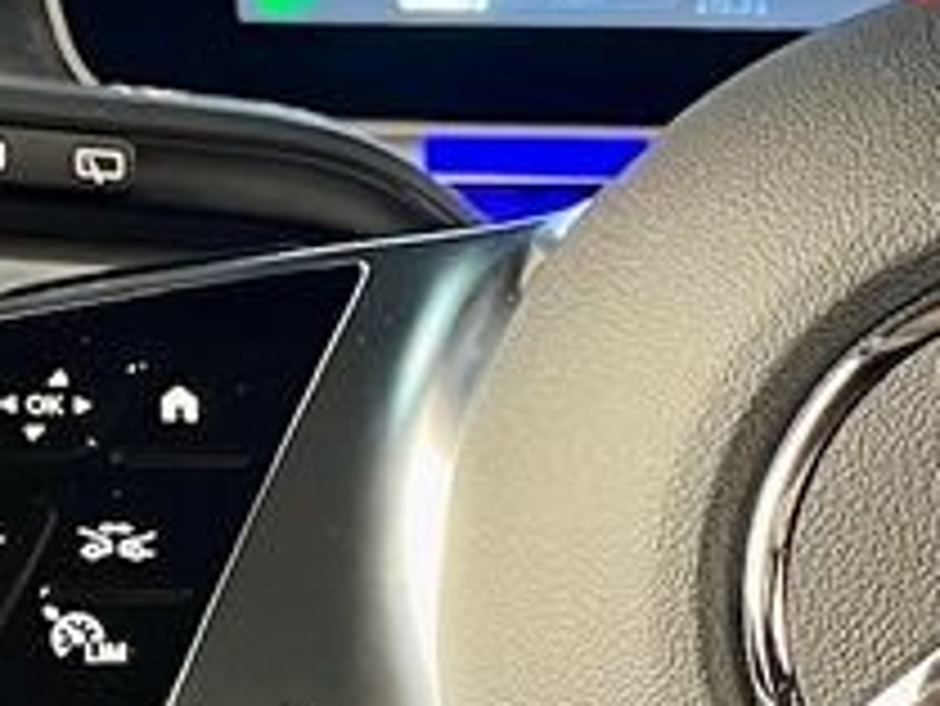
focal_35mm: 149
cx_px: 1070
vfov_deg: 10.0
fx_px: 4048
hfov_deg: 13.0
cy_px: 526
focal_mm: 5.7
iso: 160
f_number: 1.5
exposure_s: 1/58
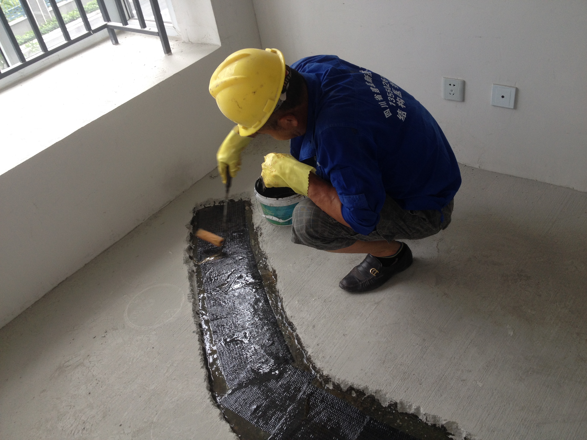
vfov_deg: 40.7
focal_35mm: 35
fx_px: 594
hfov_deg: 52.6
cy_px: 220
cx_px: 294
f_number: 2.4
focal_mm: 4.28
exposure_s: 1/40
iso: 50
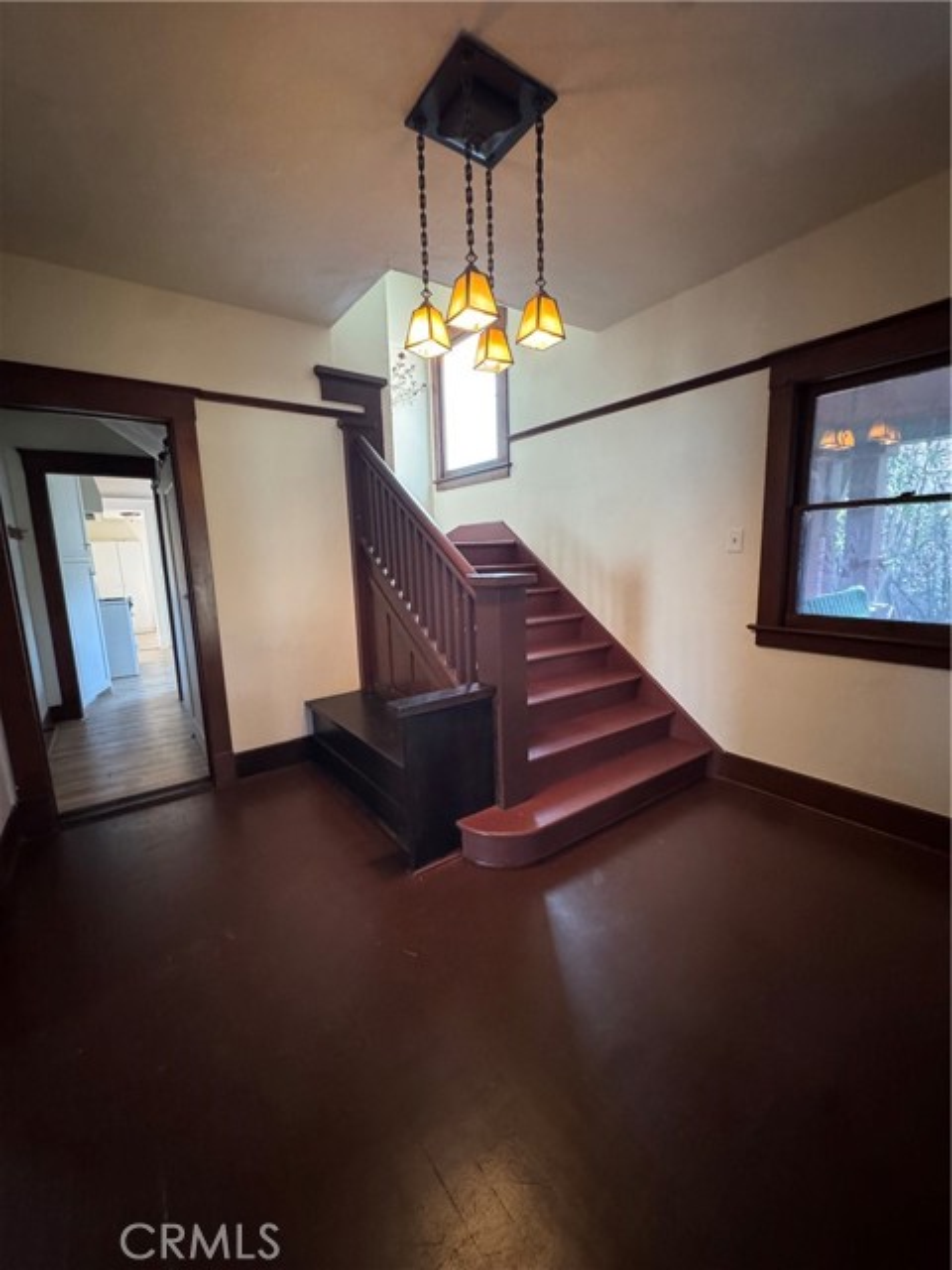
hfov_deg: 85.7
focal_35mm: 14
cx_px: 476
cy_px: 635
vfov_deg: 102.1
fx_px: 513
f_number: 2.2
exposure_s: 1/40
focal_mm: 2.22
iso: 800
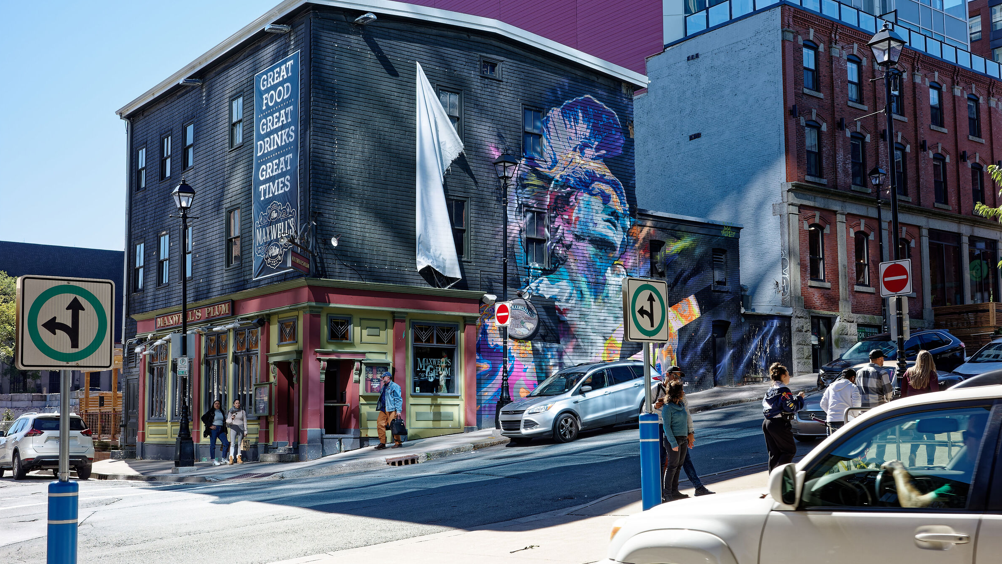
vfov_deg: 28.3
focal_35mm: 42
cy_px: 319
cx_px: 500
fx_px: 1116
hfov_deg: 48.4
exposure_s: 1/125
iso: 100
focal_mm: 26
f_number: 6.3
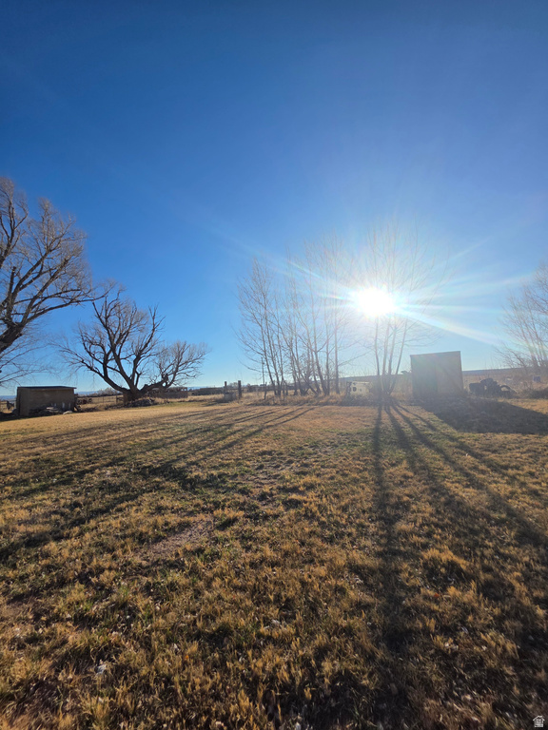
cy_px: 365
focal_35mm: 13
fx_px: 274
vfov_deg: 106.2
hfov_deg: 89.9
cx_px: 274
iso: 40
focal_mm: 2.2
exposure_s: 1/3143
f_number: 1.9
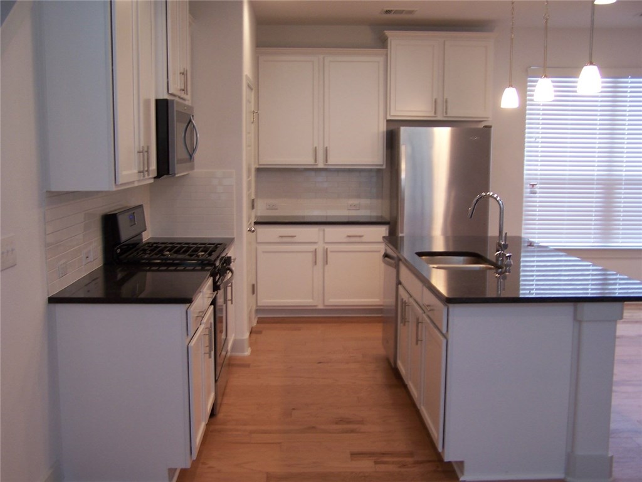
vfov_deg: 37.7
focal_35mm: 38
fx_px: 705
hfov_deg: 49.0
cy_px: 241
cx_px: 321
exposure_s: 1/15
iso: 80
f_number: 2.8
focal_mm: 6.3
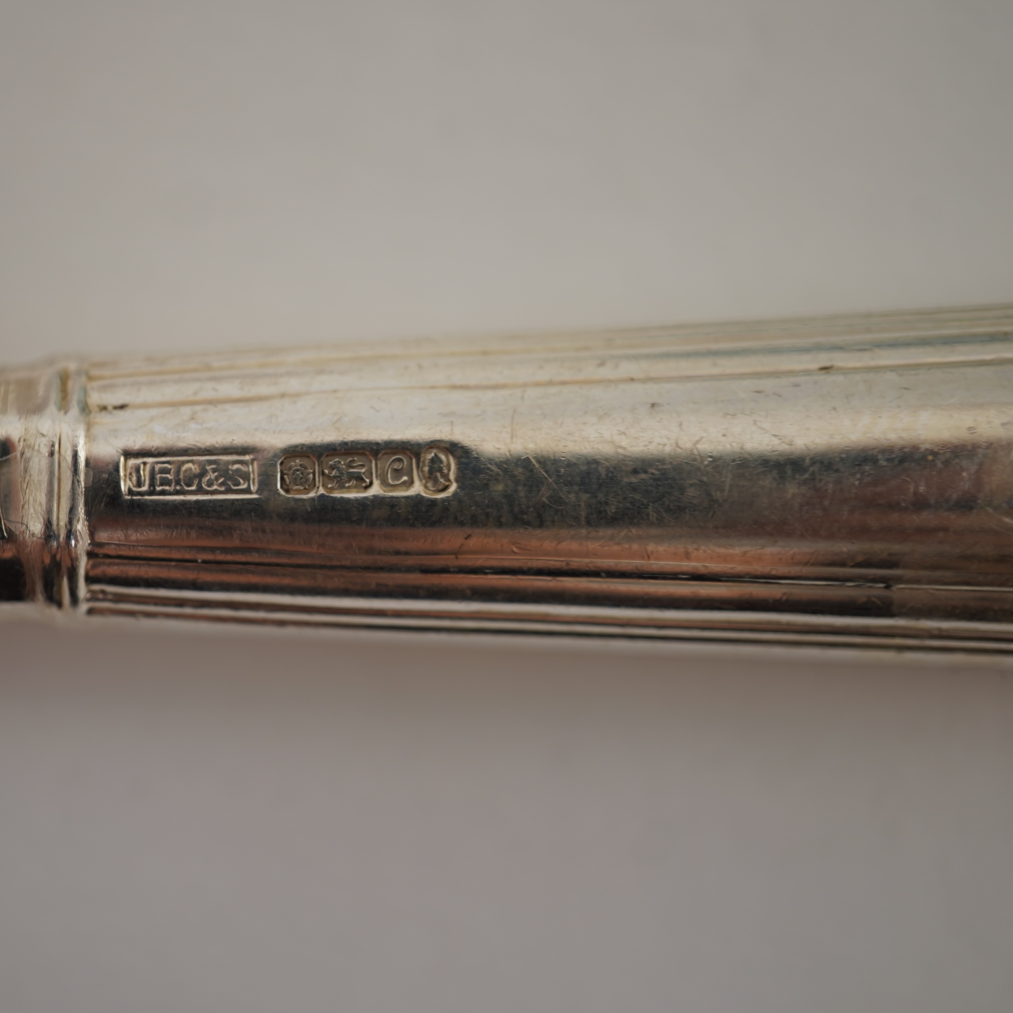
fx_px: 1920
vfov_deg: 29.6
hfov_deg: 29.3
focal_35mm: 58
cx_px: 305
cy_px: 505
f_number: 4
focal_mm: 30
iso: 100
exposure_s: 1/30
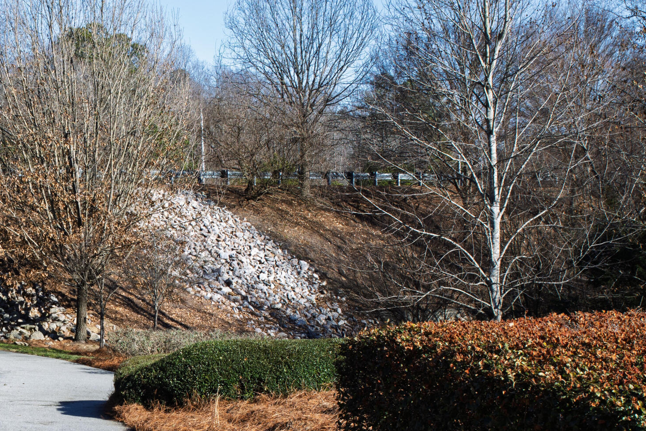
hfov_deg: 20.8
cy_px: 372
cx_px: 14
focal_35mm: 95
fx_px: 1705
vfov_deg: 14.3
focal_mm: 31
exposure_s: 1/160
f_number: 8
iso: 100
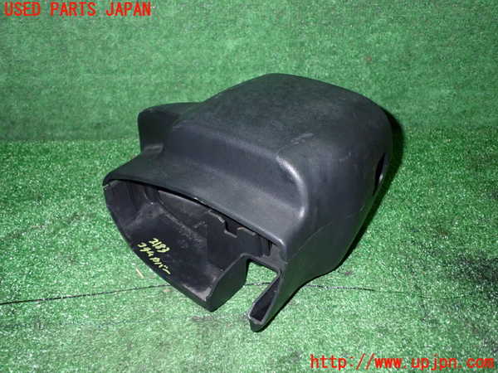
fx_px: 432
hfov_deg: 60.0
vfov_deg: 46.8
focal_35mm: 30
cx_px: 249
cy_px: 186
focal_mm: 5.4
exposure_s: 1/30
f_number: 6.3
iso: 800
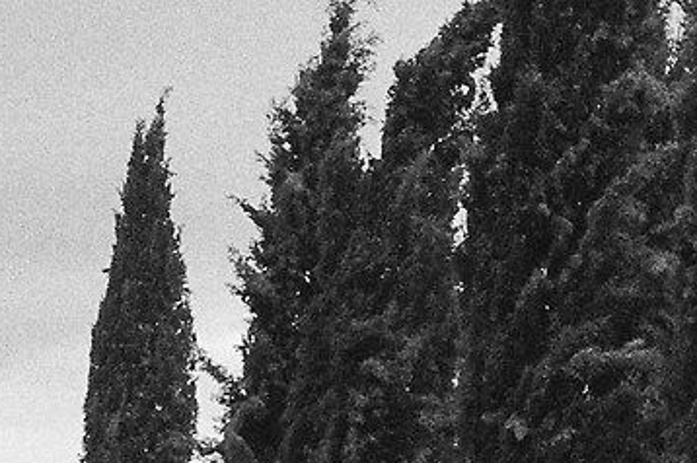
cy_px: 1084
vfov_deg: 2.7
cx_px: 1795
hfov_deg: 4.0
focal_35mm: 503
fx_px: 9730
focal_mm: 50
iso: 400
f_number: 8
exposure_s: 1/250
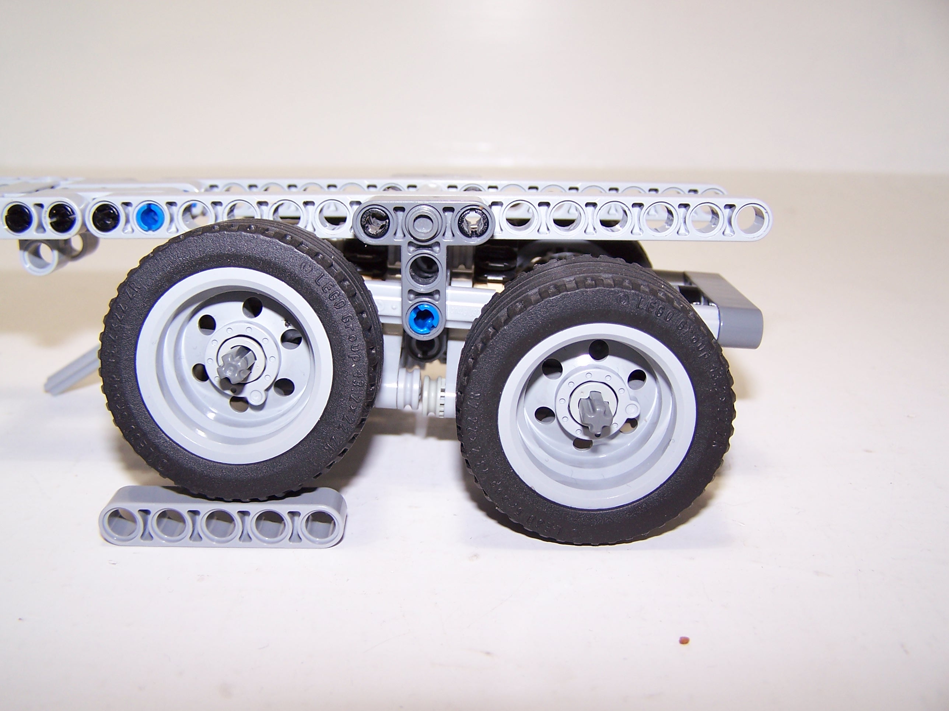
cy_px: 356
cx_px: 474
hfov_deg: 49.0
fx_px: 1042
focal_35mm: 38
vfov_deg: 37.7
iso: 80
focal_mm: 6.3
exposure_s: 1/60
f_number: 2.8
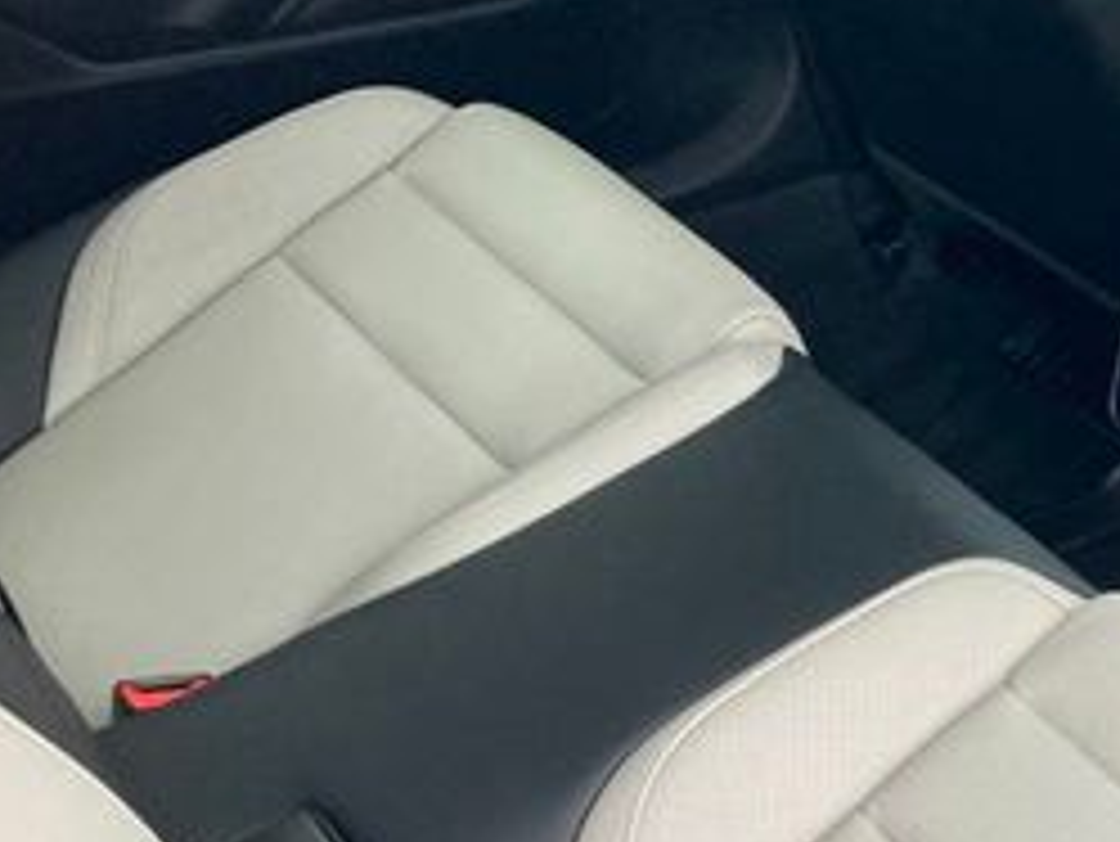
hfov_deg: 25.4
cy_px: 716
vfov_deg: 20.2
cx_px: 1178
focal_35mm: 72
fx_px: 2331
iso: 80
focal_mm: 3.99
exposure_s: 1/121
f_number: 1.8
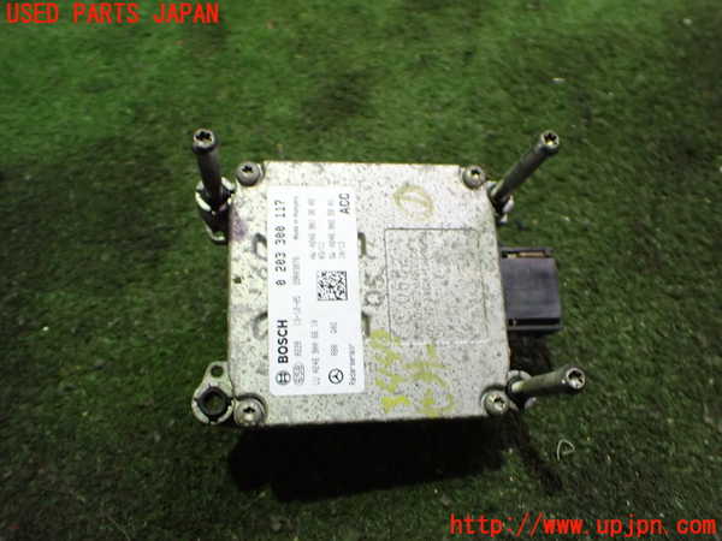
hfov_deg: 60.0
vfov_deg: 46.8
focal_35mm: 30
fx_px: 626
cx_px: 361
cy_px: 270
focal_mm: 5.4
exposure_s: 1/50
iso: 800
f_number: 2.3
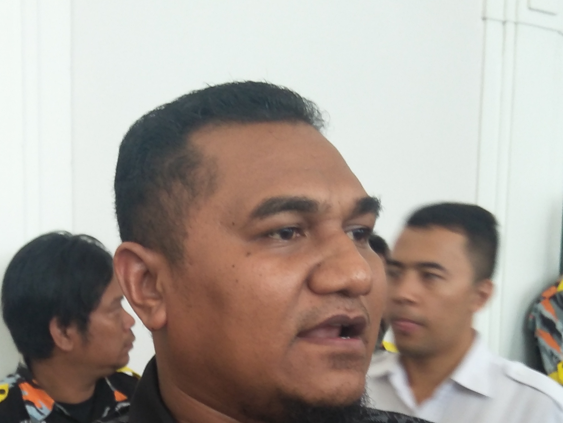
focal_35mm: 51
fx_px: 830
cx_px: 168
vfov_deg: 27.4
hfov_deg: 36.9
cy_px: 396
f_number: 2.2
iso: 55
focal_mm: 3.46
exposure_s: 1/33
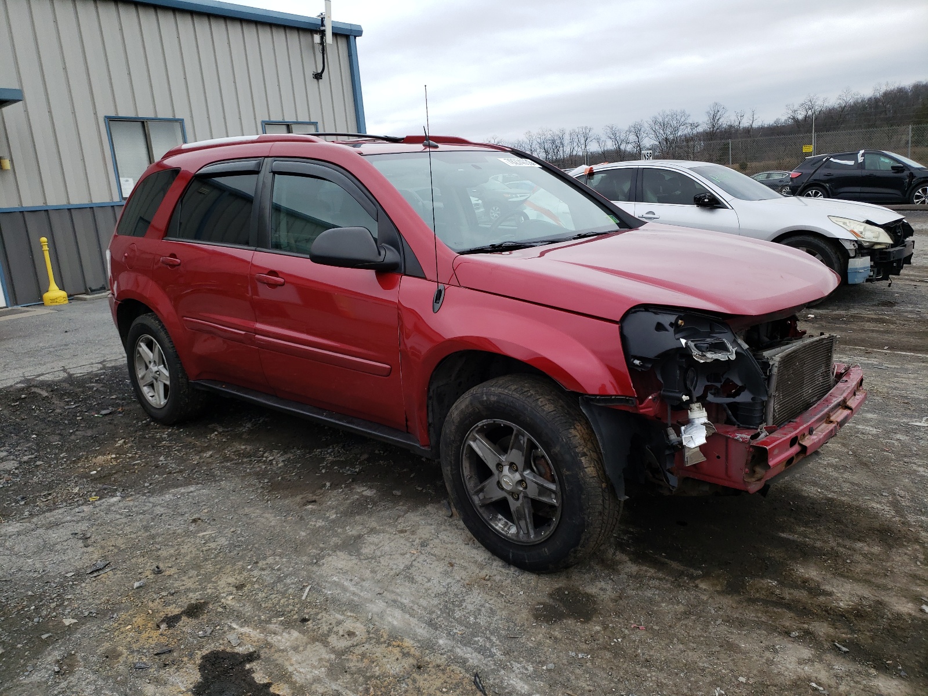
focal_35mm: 26
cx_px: 464
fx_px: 697
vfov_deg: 53.1
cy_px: 348
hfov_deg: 67.3
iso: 50
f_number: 1.5
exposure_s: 1/476
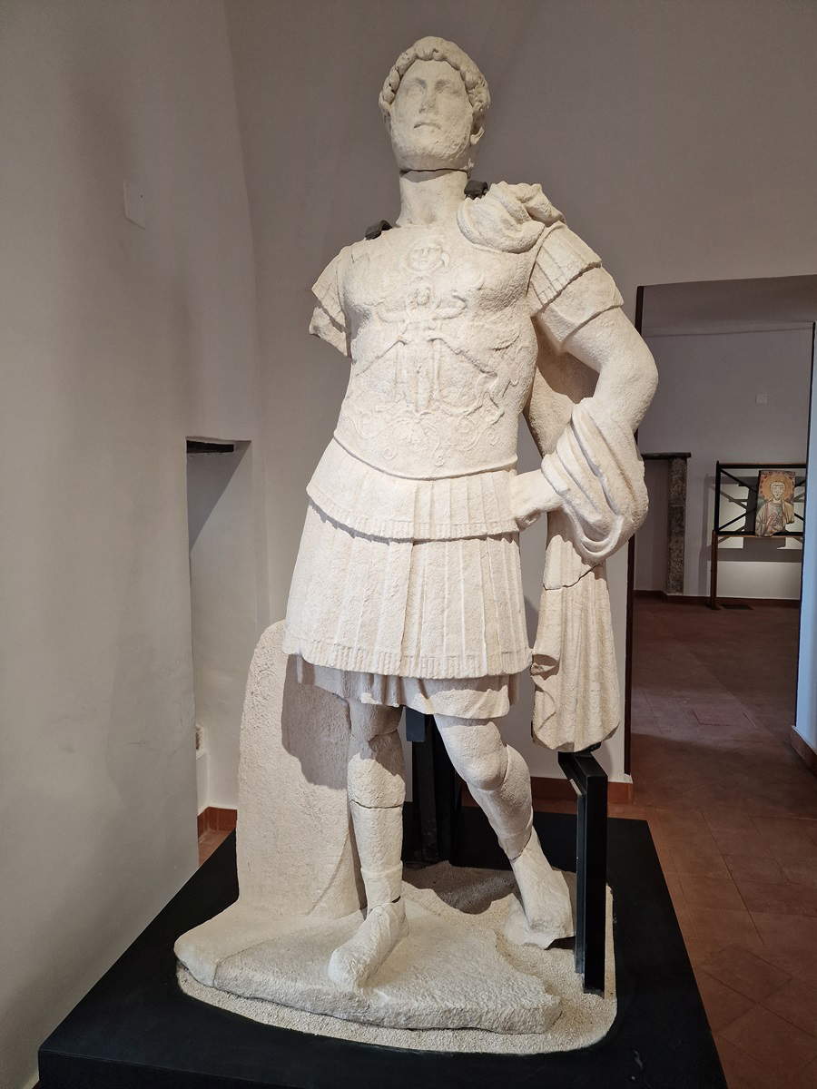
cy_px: 544
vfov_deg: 73.9
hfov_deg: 58.9
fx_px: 724
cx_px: 408
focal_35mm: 23
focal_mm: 6.4
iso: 200
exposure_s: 1/120
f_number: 1.8
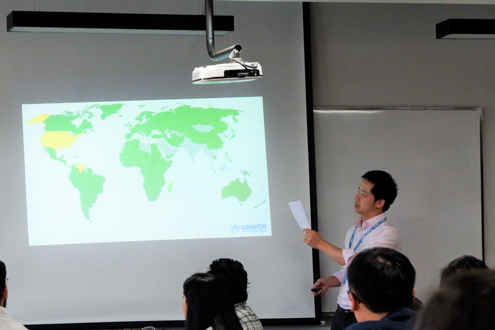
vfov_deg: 12.0
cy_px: 240
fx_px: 1567
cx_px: 121
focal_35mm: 114
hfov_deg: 17.8
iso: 2500
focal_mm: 50
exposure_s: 1/140
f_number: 5.6
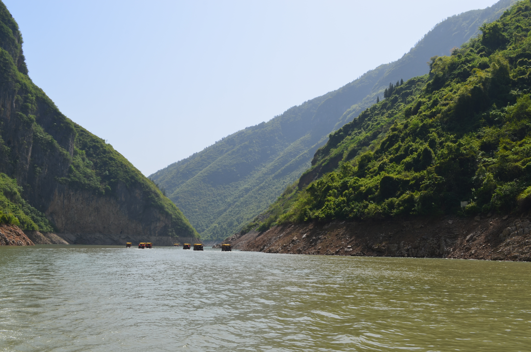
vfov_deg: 34.1
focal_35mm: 39
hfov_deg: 49.6
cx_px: 266
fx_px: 574
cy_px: 176
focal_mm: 26
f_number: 11
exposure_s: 1/125
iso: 100
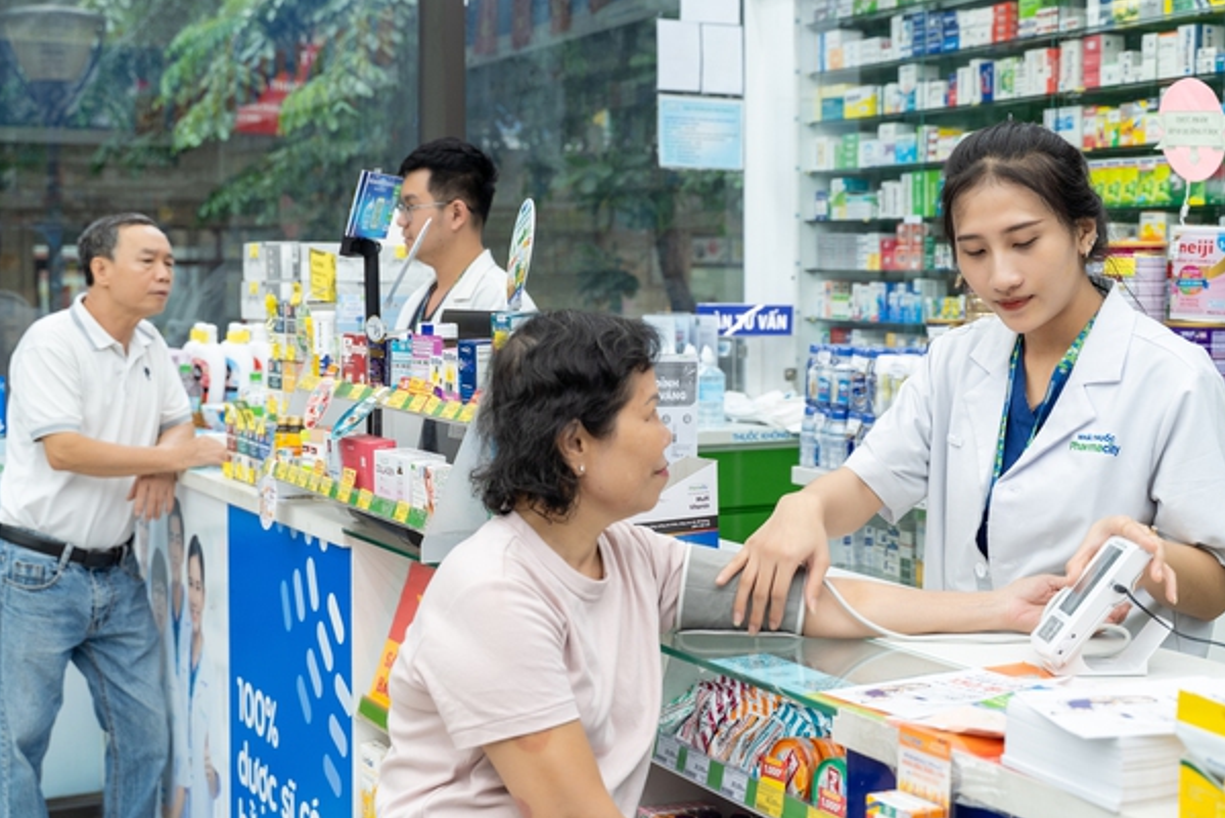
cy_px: 396
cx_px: 630
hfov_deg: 41.9
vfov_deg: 28.7
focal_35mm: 47
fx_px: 1600
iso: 500
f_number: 4
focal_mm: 44
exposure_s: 1/100
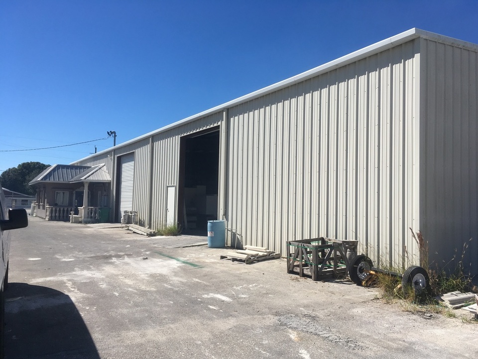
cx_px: 239
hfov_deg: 61.7
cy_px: 180
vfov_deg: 48.2
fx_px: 400
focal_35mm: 29
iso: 25
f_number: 2.2
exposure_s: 1/2481
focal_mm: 4.15
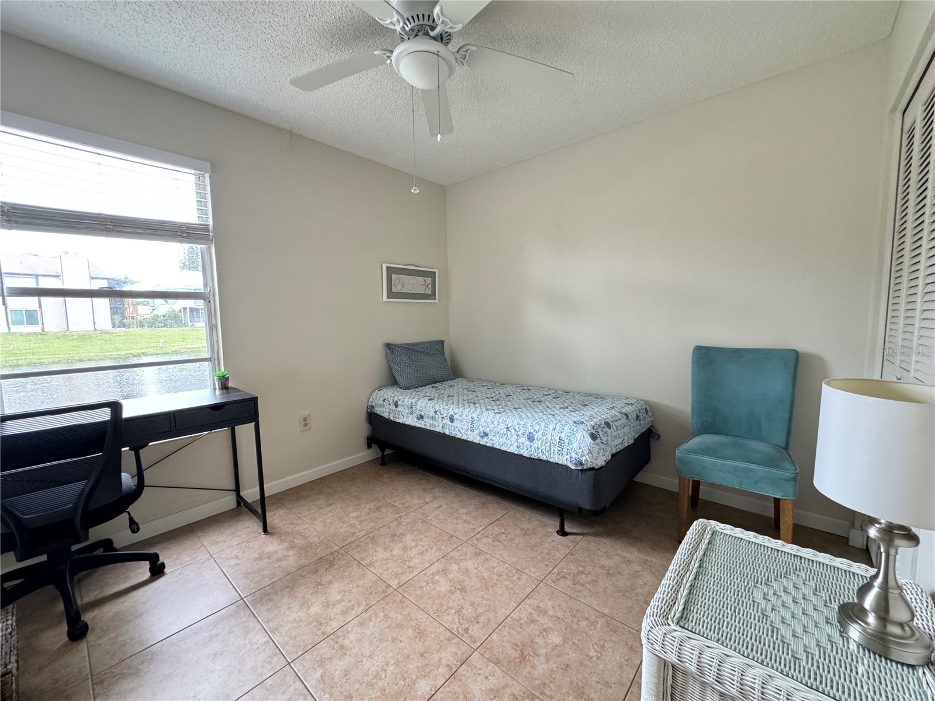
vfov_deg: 85.7
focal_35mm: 14
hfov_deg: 102.1
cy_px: 350
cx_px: 468
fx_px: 378
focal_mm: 2.22
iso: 400
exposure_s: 1/60
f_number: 2.2
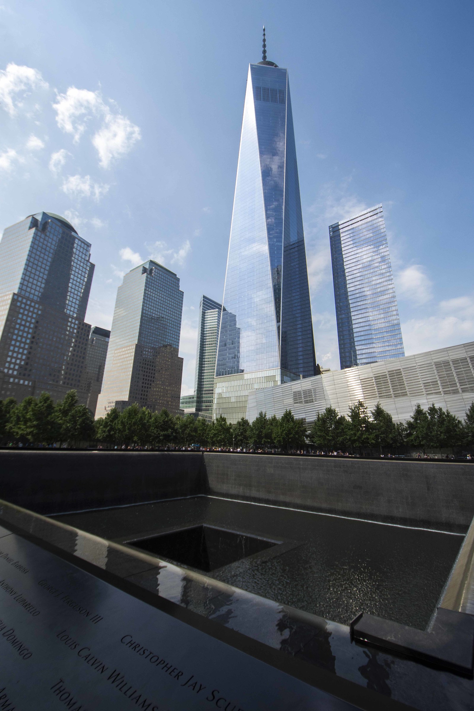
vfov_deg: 100.4
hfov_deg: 77.3
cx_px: 237
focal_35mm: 15
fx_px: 296
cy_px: 356
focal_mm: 10
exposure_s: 1/6400
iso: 800
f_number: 4.5
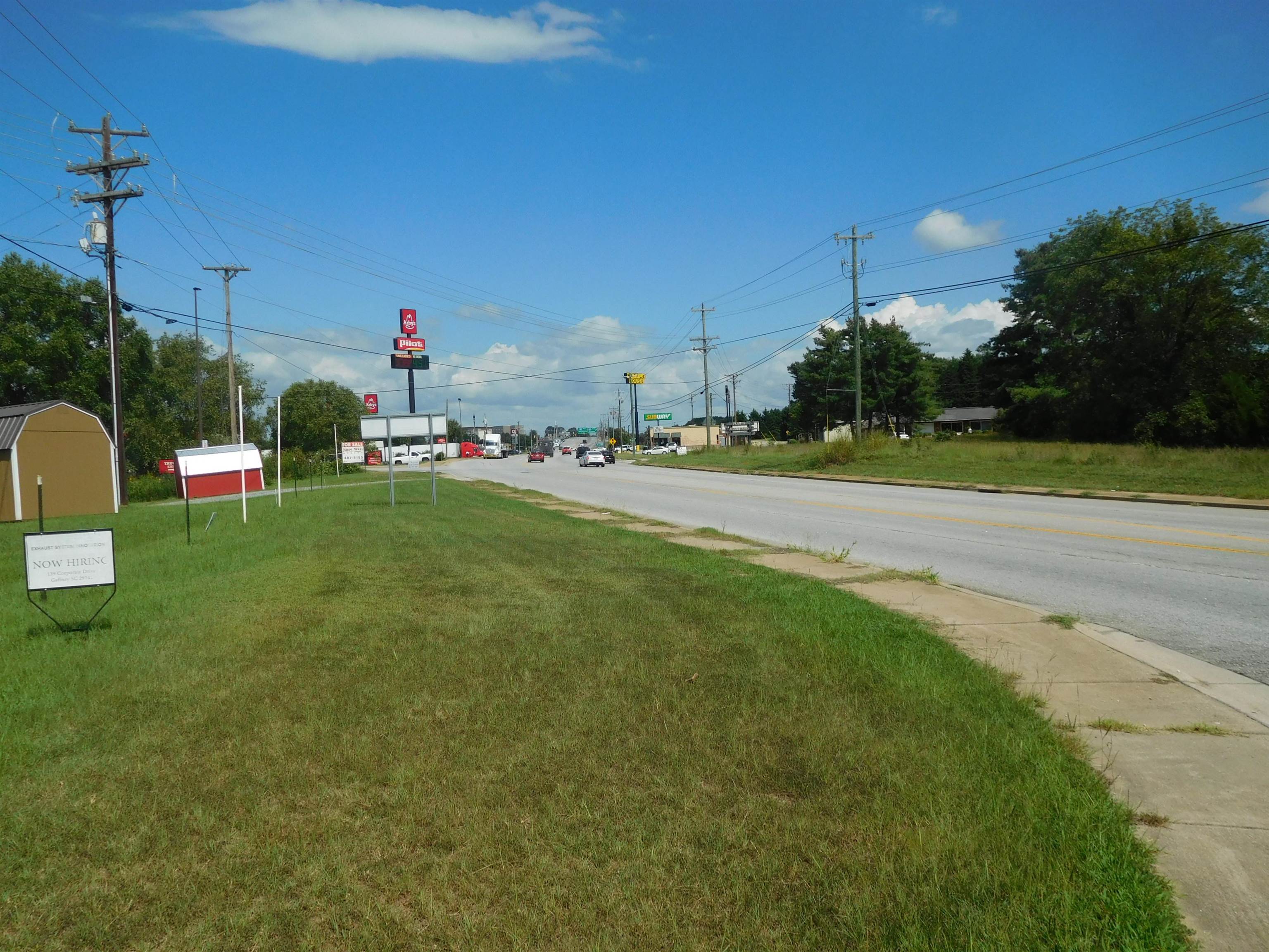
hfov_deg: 69.4
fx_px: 916
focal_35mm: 25
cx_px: 634
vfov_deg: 54.9
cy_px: 476
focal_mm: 4.5
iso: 125
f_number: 6.8
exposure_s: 1/800
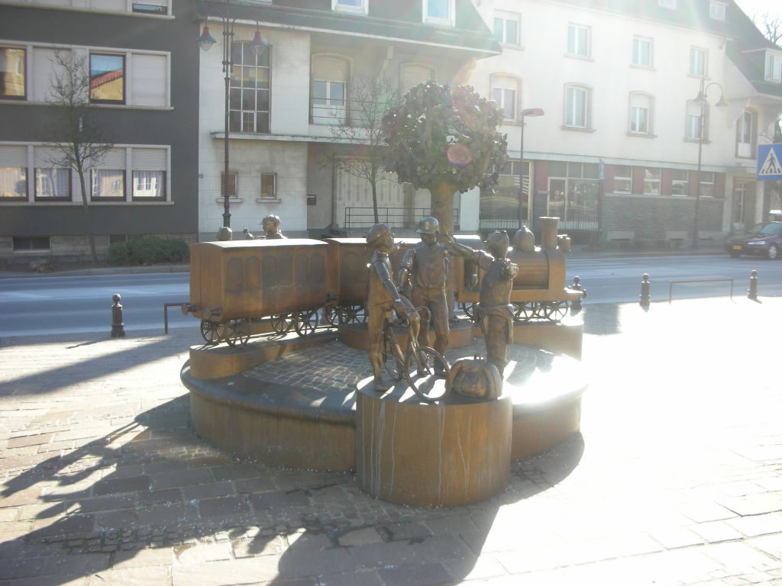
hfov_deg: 52.6
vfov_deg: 40.7
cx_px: 391
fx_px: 791
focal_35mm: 35
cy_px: 293
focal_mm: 5.8
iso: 50
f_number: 3
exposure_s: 1/174
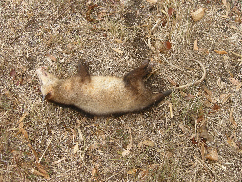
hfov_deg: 52.6
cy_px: 91
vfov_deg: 40.7
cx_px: 121
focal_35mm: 35
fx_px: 245
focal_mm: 7.5
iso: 64
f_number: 4.3
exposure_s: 1/125
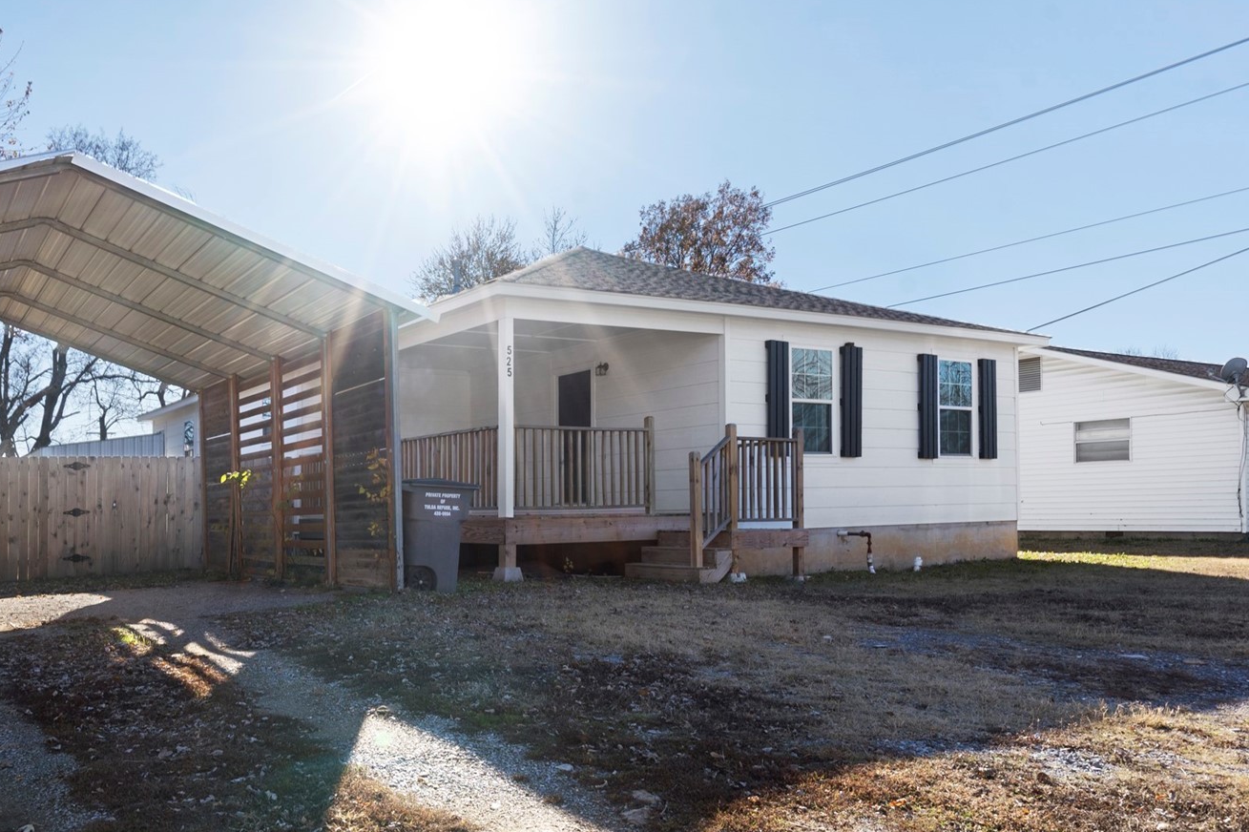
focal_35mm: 28
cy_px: 503
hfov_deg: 63.3
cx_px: 388
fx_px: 971
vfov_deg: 46.1
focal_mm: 18
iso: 160
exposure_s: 1/125
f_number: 9
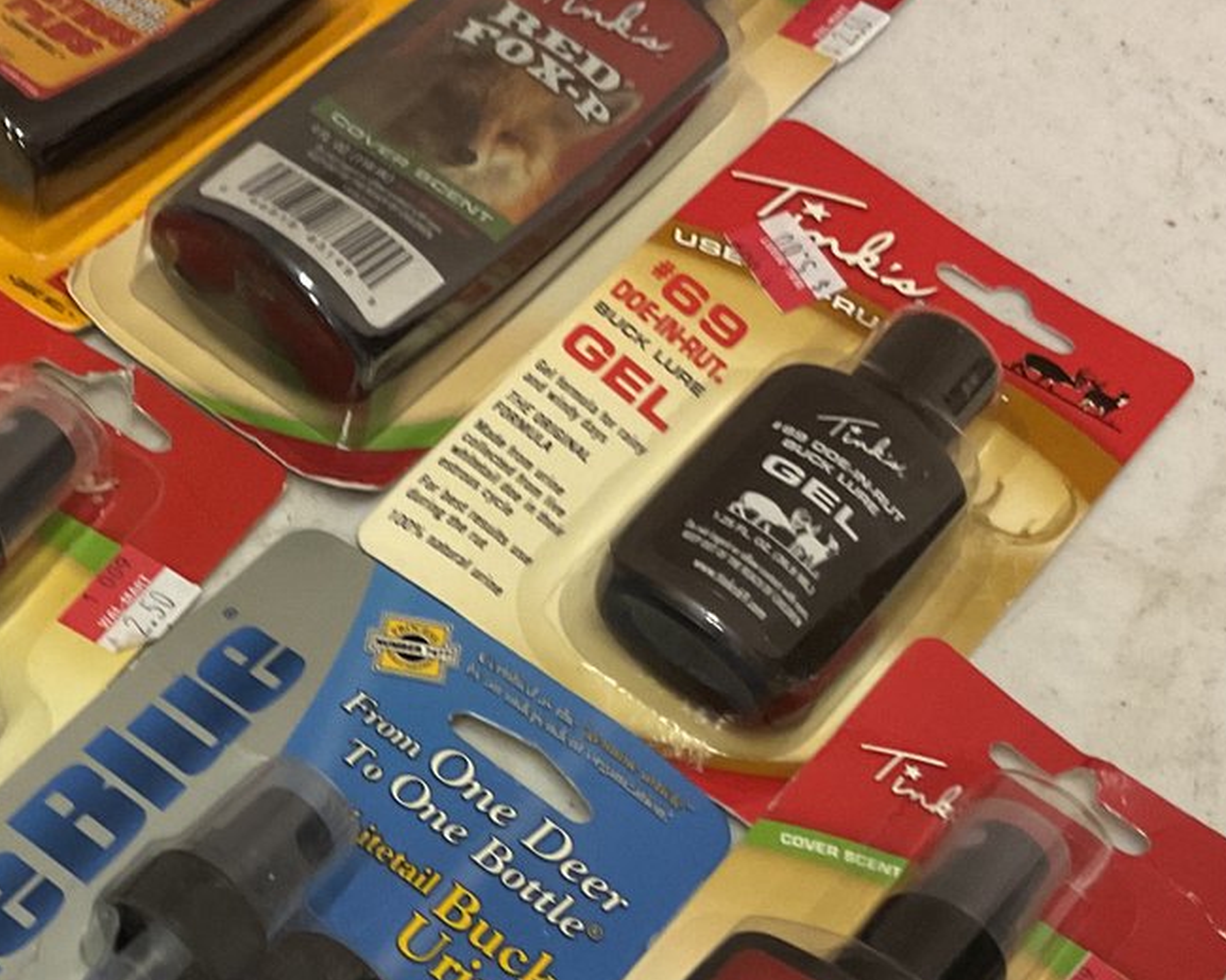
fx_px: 2394
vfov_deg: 22.8
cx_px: 296
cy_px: 783
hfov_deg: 28.3
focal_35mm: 66
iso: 250
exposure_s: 1/40
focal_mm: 3
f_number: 1.8
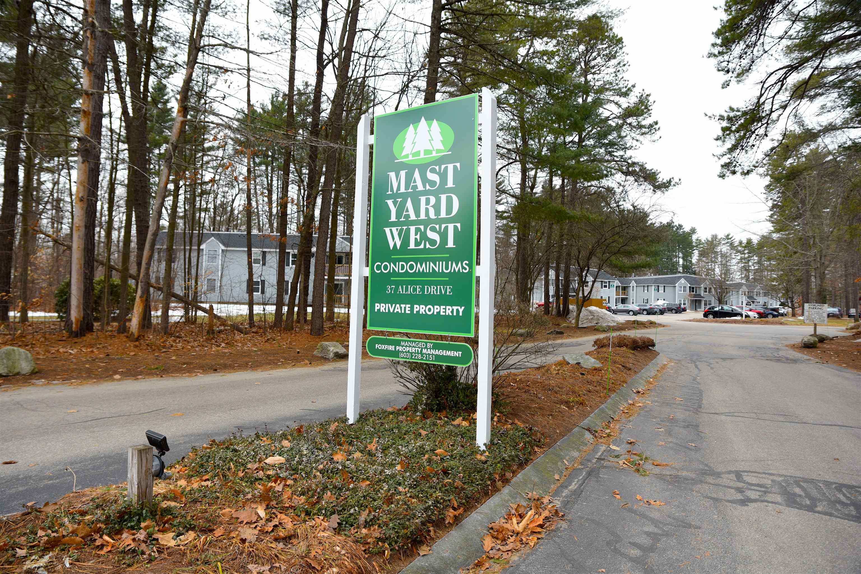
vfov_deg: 53.2
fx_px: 574
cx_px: 430
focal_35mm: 24
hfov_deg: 73.7
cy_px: 287
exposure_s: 1/400
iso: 160
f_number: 3.5
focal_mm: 24
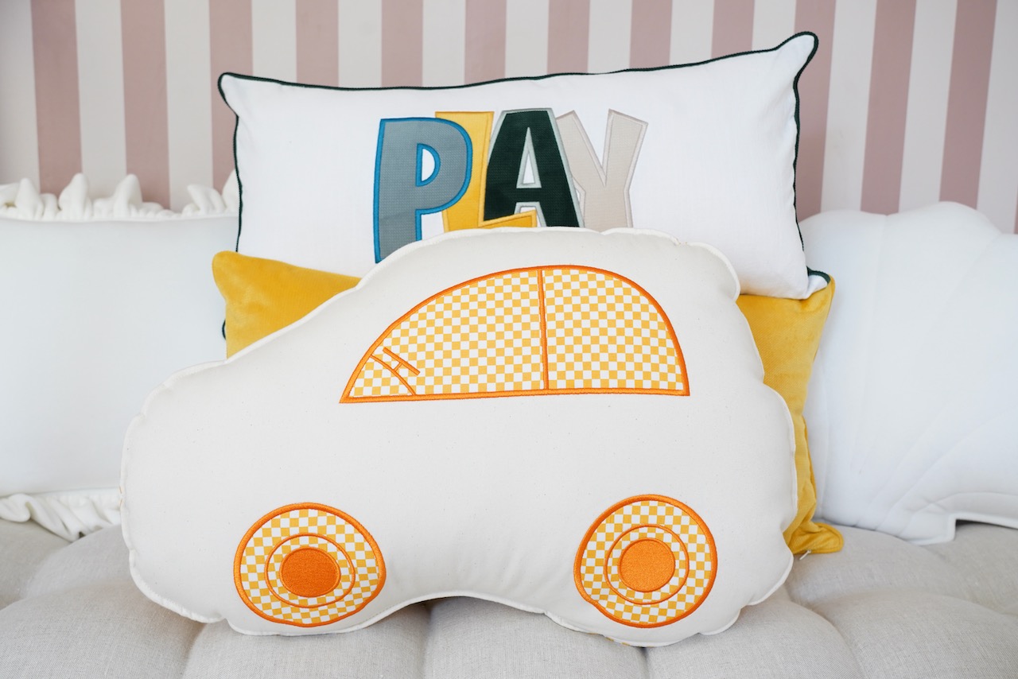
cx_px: 509
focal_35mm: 34
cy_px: 340
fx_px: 962
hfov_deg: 55.8
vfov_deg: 38.9
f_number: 6.3
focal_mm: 34
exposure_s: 1/50
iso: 1000
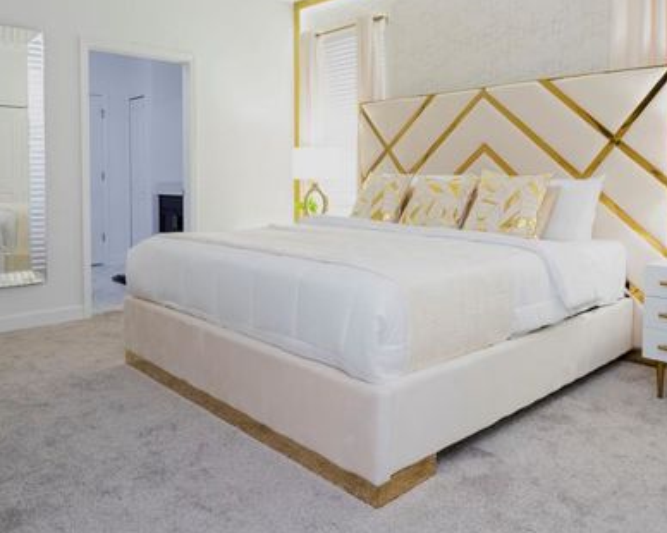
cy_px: 195
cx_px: 372
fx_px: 572
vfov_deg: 49.4
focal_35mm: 29
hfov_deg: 60.3
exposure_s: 1/6
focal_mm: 17
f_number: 11
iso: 1000
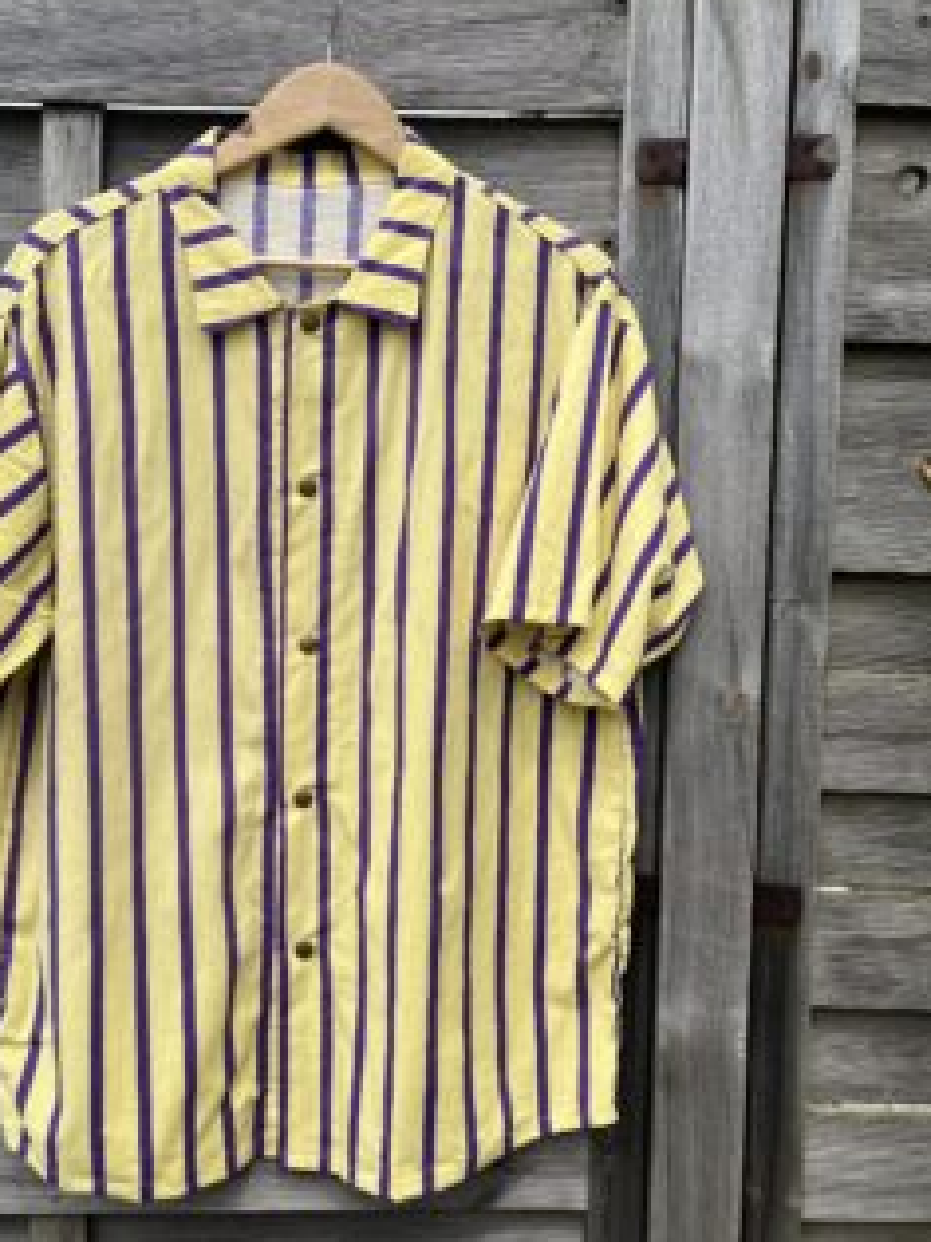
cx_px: 351
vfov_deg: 55.4
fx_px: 1184
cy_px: 619
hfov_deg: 42.6
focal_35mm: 33
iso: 50
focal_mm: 5.1
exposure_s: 1/2463
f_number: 1.6
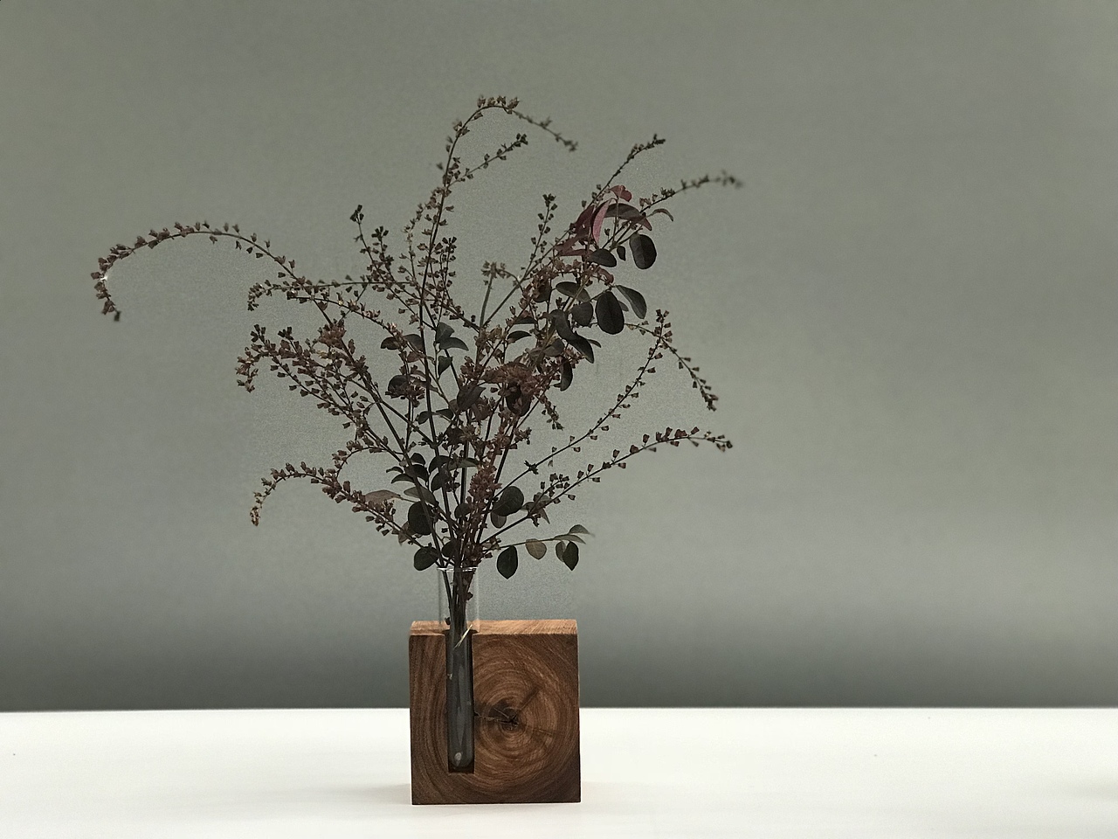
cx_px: 559
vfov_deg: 25.7
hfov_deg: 33.8
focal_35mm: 57
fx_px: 1841
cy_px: 420
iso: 250
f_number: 2.8
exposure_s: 1/100
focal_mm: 6.6
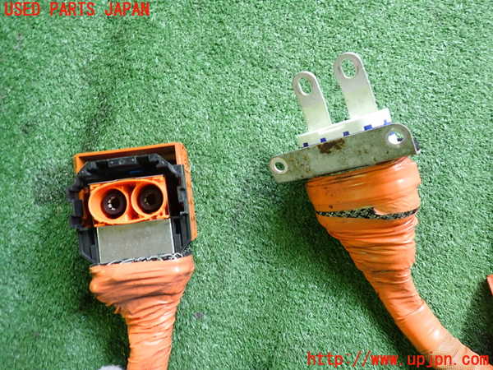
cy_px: 185
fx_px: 356
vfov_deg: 54.9
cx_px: 246
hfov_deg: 69.4
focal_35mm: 25
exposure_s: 1/30
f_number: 2
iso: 200
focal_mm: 4.5
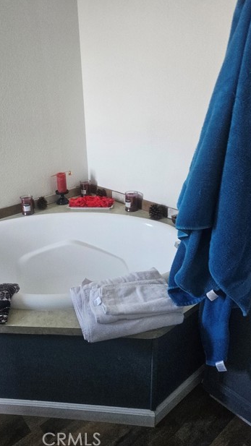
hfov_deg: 43.9
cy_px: 218
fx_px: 308
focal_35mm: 26
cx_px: 88
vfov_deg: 71.9
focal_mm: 5.4
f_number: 1.8
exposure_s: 1/120
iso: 320
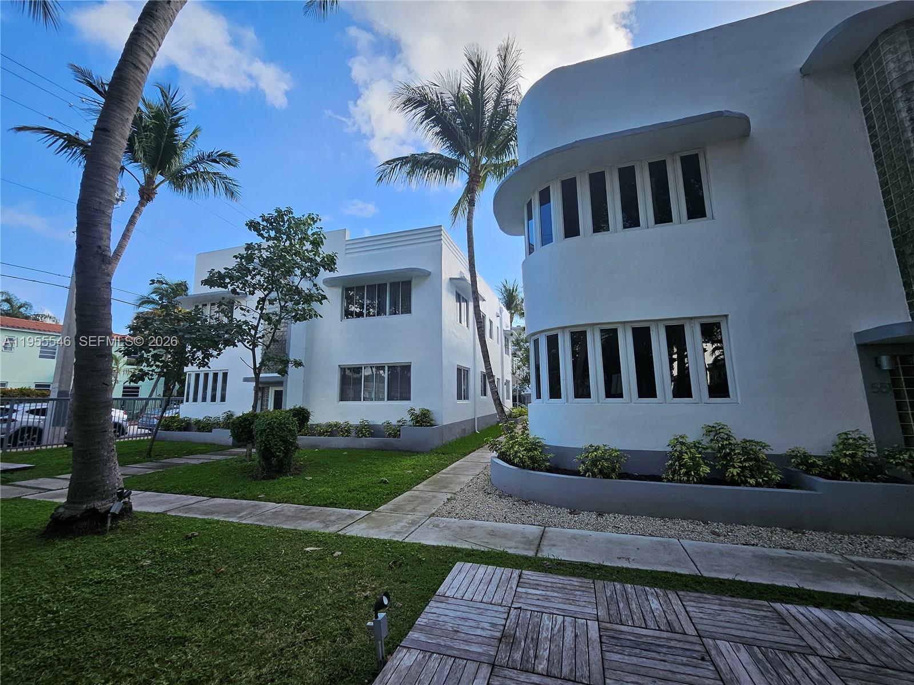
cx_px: 457
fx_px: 343
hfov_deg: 106.2
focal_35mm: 13
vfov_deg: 89.9
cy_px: 342
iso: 32
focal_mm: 1.74
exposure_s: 1/621
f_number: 2.2
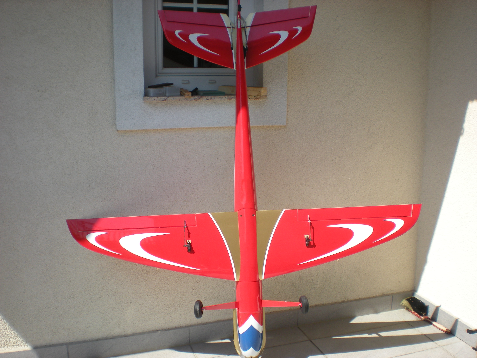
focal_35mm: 38
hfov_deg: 49.0
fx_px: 524
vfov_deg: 37.7
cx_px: 238
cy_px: 179
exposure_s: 1/320
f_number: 4.6
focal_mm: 6.3
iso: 64
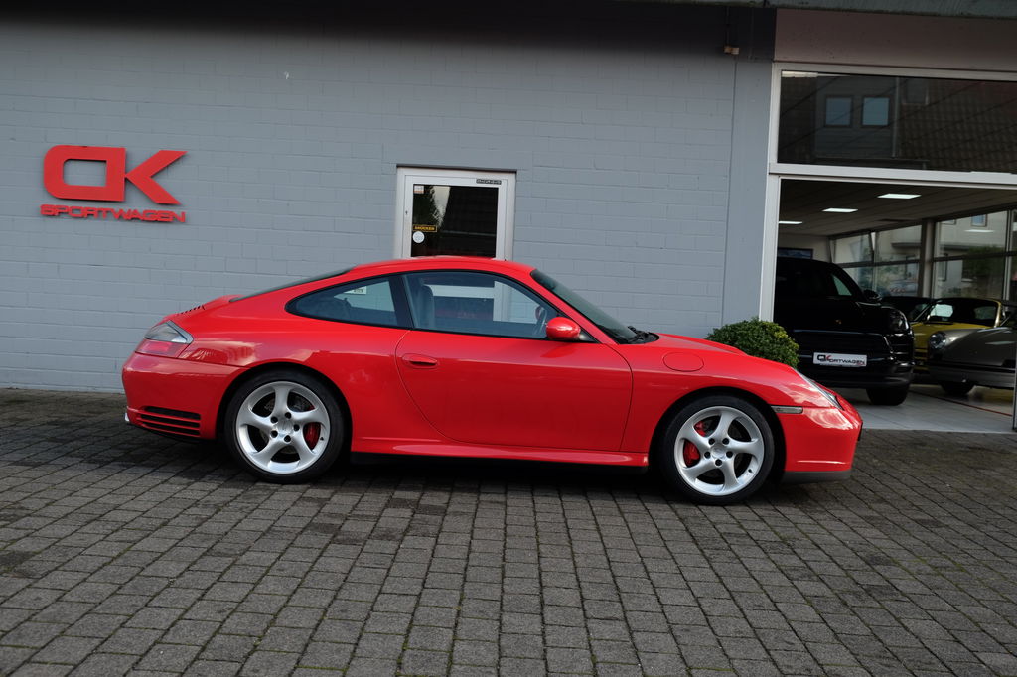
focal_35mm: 35
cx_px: 508
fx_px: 988
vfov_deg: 37.8
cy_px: 338
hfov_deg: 54.4
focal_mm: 23.3
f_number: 4.5
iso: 200
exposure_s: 1/140
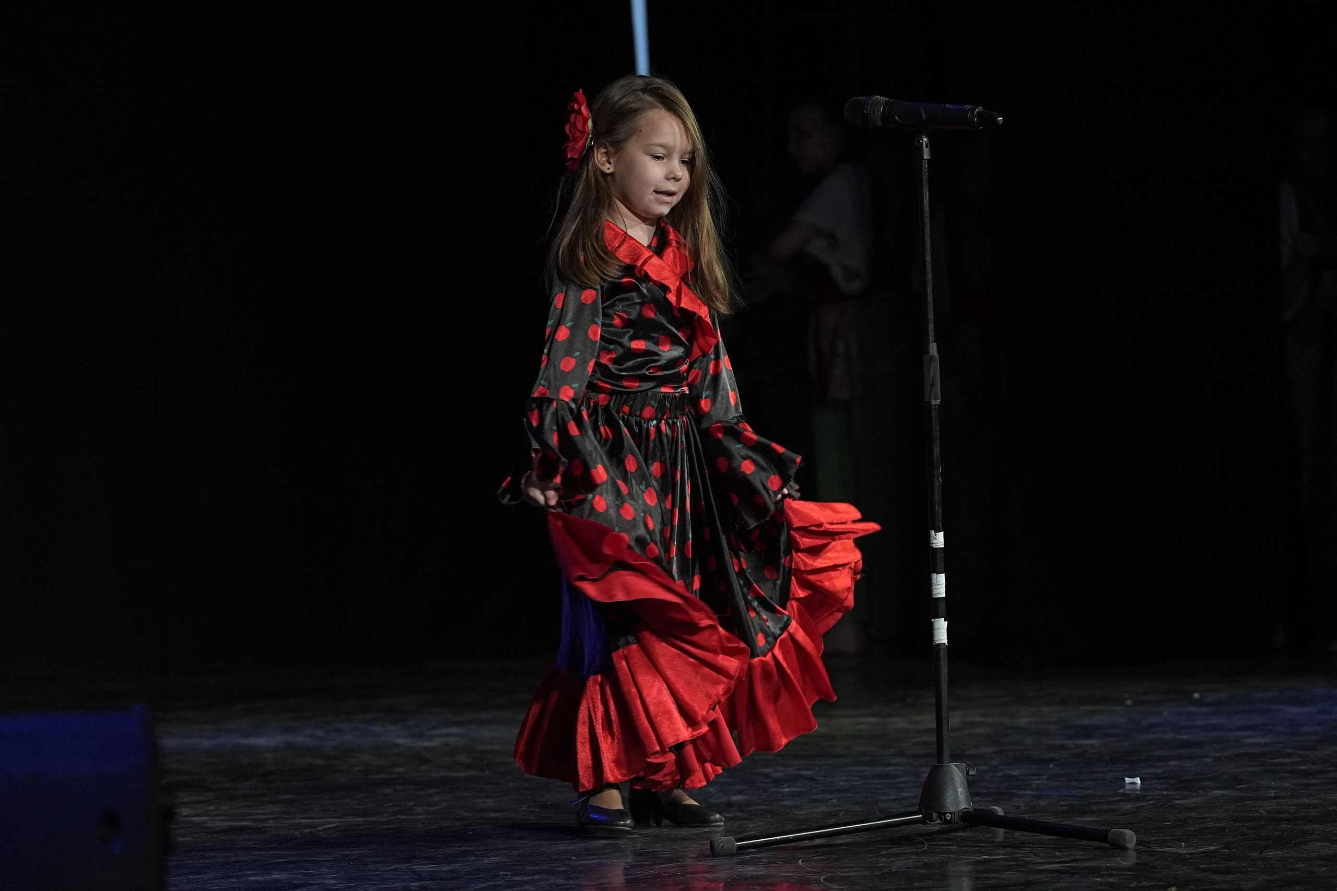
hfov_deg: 15.1
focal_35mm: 136
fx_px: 5051
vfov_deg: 10.1
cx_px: 668
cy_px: 446
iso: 2000
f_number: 4
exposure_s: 1/400
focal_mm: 91
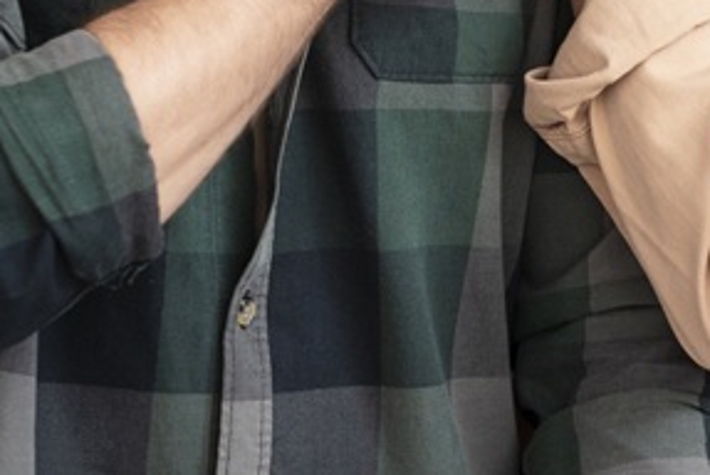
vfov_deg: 5.4
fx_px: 5014
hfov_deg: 8.0
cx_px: 836
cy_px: 2
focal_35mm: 254
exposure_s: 1/160
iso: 320
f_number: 3.2
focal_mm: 50
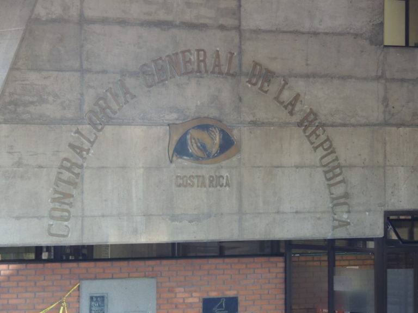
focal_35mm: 185
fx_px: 2234
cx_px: 209
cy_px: 156
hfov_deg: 10.7
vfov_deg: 8.0
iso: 720
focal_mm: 33
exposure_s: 1/30
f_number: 4.6
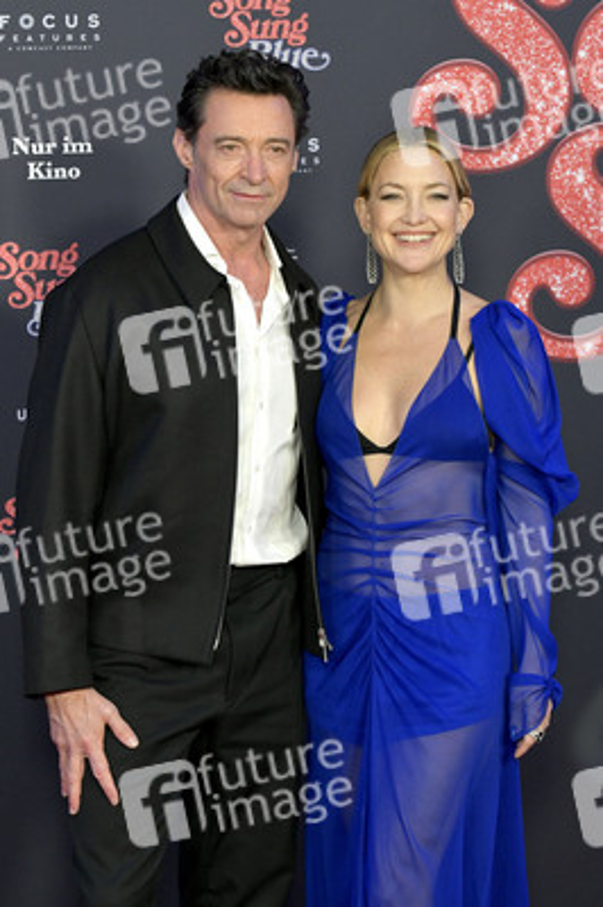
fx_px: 1762
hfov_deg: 19.4
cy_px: 454
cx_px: 302
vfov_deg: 28.9
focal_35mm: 70
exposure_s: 1/200
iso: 1600
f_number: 5.6
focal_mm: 70
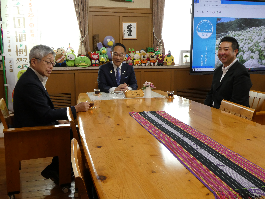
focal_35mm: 37
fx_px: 283
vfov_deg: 38.7
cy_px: 100
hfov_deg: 50.1
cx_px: 132
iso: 320
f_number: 3.7
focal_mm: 6.7
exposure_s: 1/80
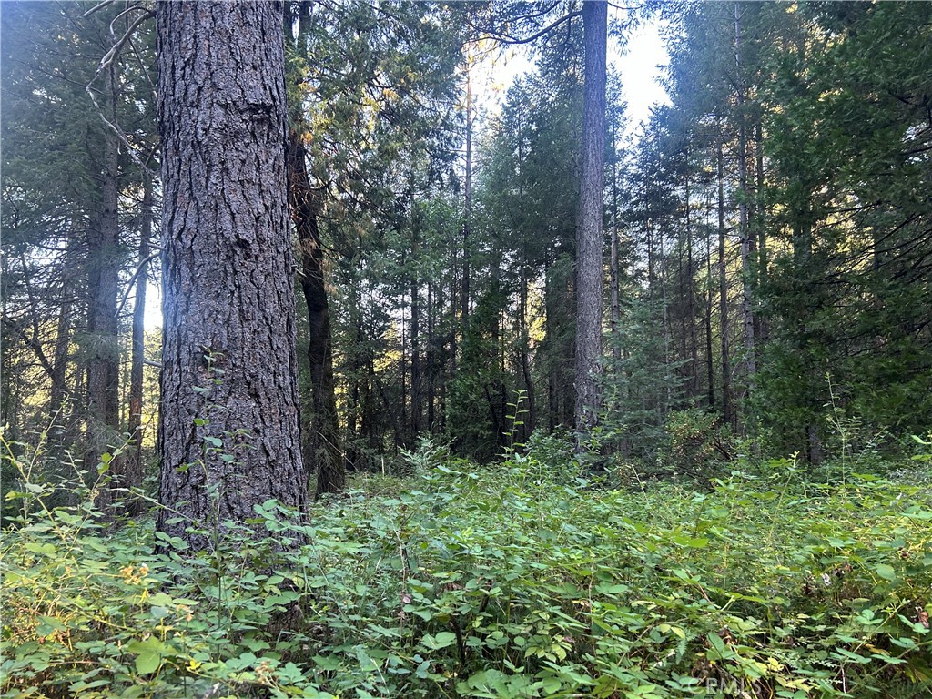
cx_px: 466
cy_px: 350
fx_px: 700
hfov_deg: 67.3
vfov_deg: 53.1
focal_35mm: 26
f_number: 1.5
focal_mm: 5.7
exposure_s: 1/104
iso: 125
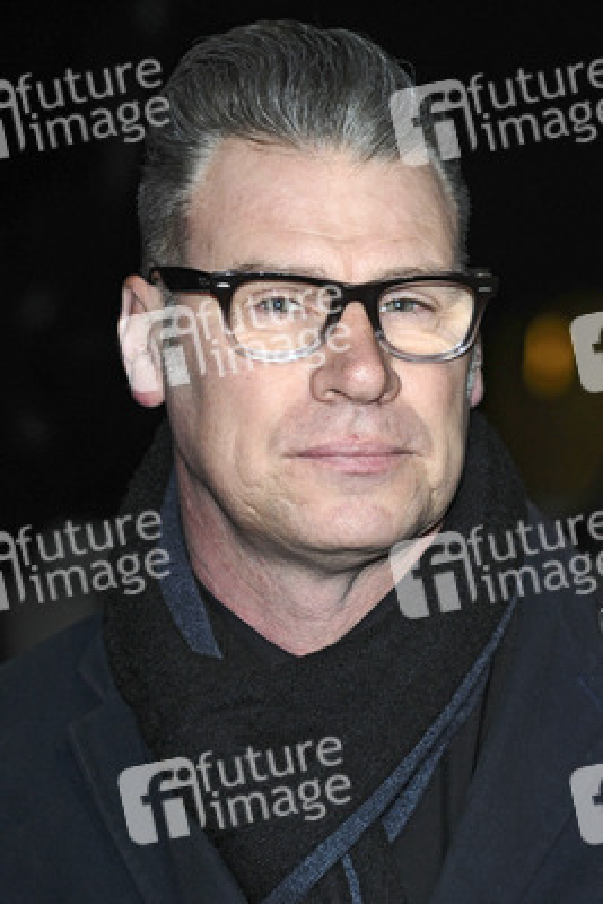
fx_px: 3953
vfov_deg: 13.0
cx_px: 302
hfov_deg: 8.7
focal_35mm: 158
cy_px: 452
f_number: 4.5
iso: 640
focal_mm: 105
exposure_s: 1/250
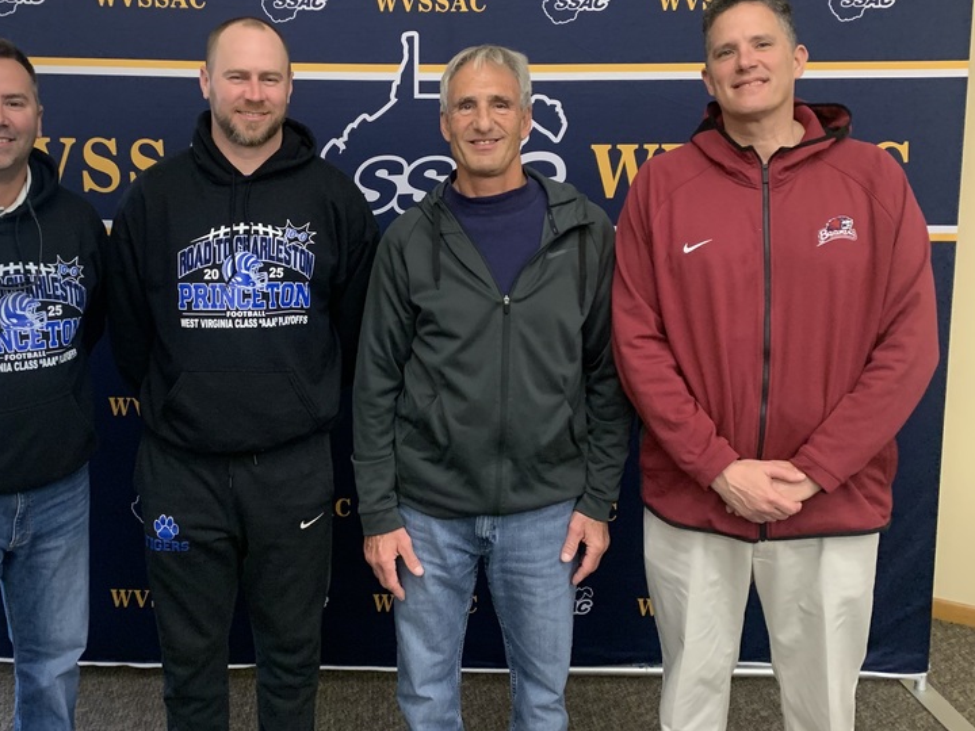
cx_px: 383
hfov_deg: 49.8
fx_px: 1042
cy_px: 256
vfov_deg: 38.3
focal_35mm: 37
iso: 400
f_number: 1.8
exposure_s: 1/60
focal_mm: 4.25
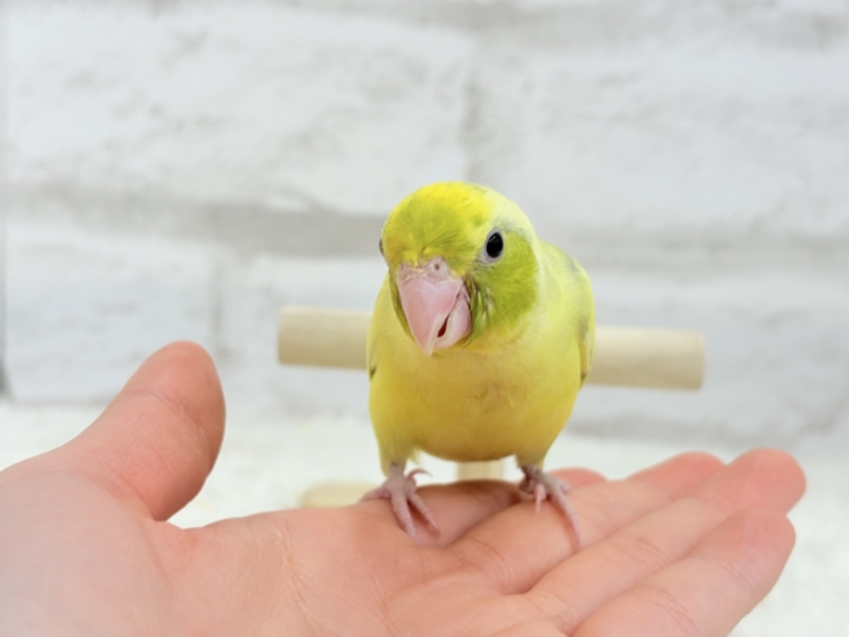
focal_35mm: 52
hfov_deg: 36.8
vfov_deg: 28.0
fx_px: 1275
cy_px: 318
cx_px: 424
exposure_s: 1/50
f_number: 1.6
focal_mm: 5.96
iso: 32
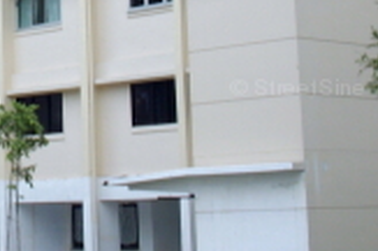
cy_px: -142
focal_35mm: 130
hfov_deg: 15.3
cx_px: -60
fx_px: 1362
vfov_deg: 10.1
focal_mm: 6.2
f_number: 5.6
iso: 80
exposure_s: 1/50
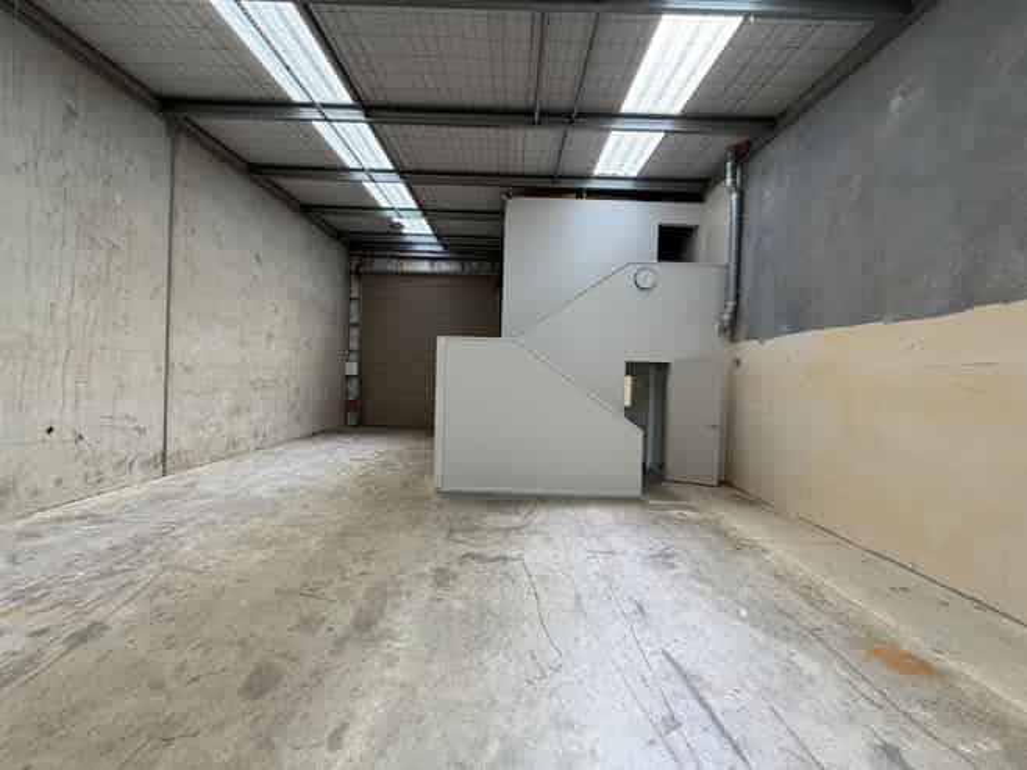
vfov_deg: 85.6
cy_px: 385
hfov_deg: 102.1
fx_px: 415
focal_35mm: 14
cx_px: 514
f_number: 2.2
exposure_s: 1/261
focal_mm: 2.22
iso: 50
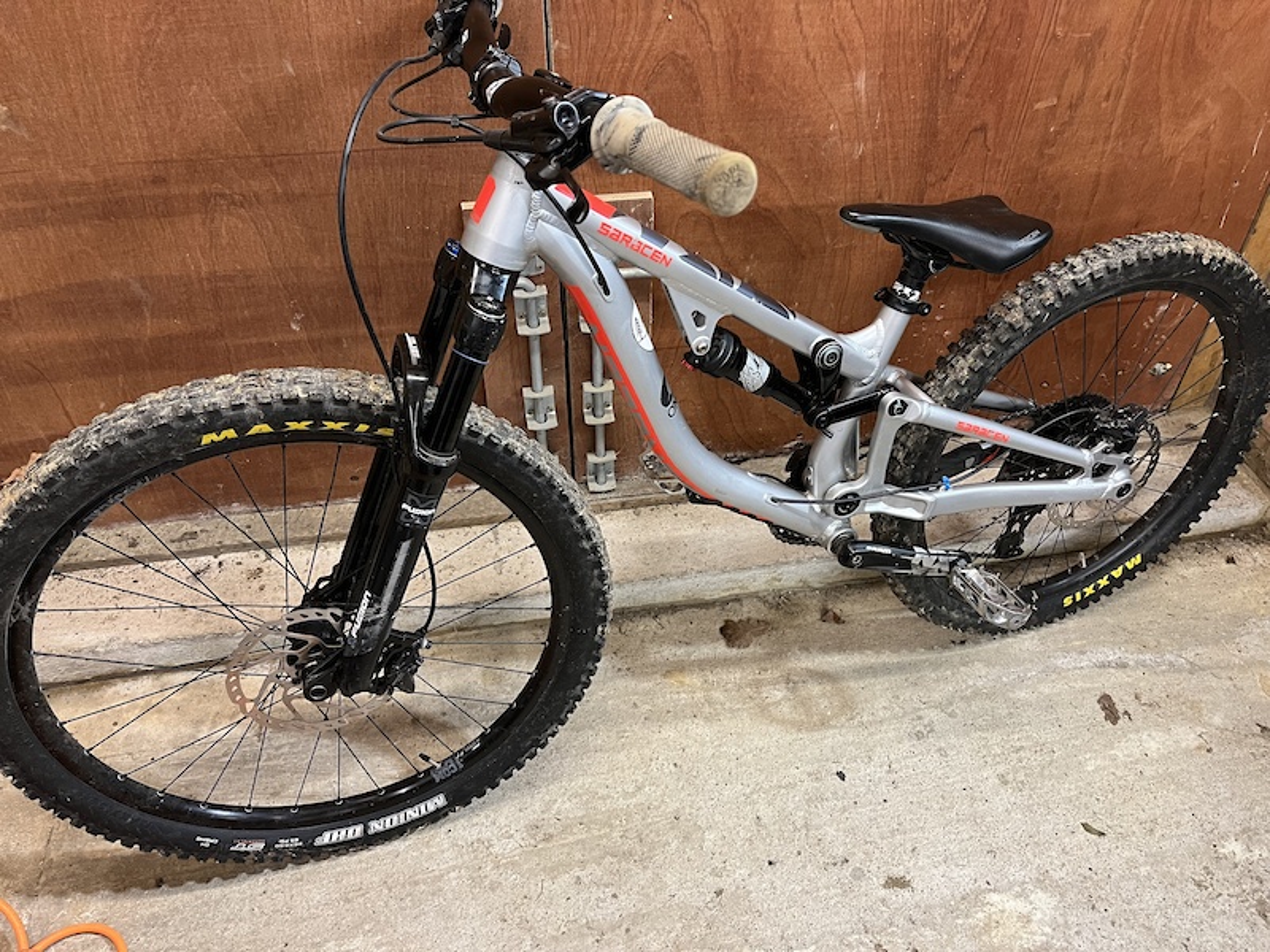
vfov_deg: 53.1
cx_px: 635
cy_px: 476
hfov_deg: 67.3
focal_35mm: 26
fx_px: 954
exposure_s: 1/50
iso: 250
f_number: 1.6
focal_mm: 5.1
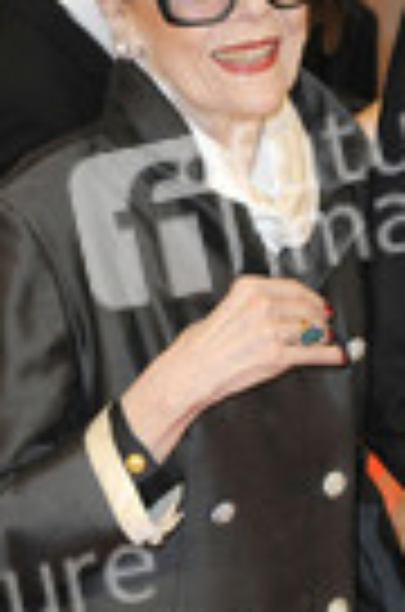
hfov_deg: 6.4
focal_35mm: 212
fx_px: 3596
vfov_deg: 9.7
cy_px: 428
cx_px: 432
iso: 3200
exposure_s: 1/200
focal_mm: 72
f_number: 5.6
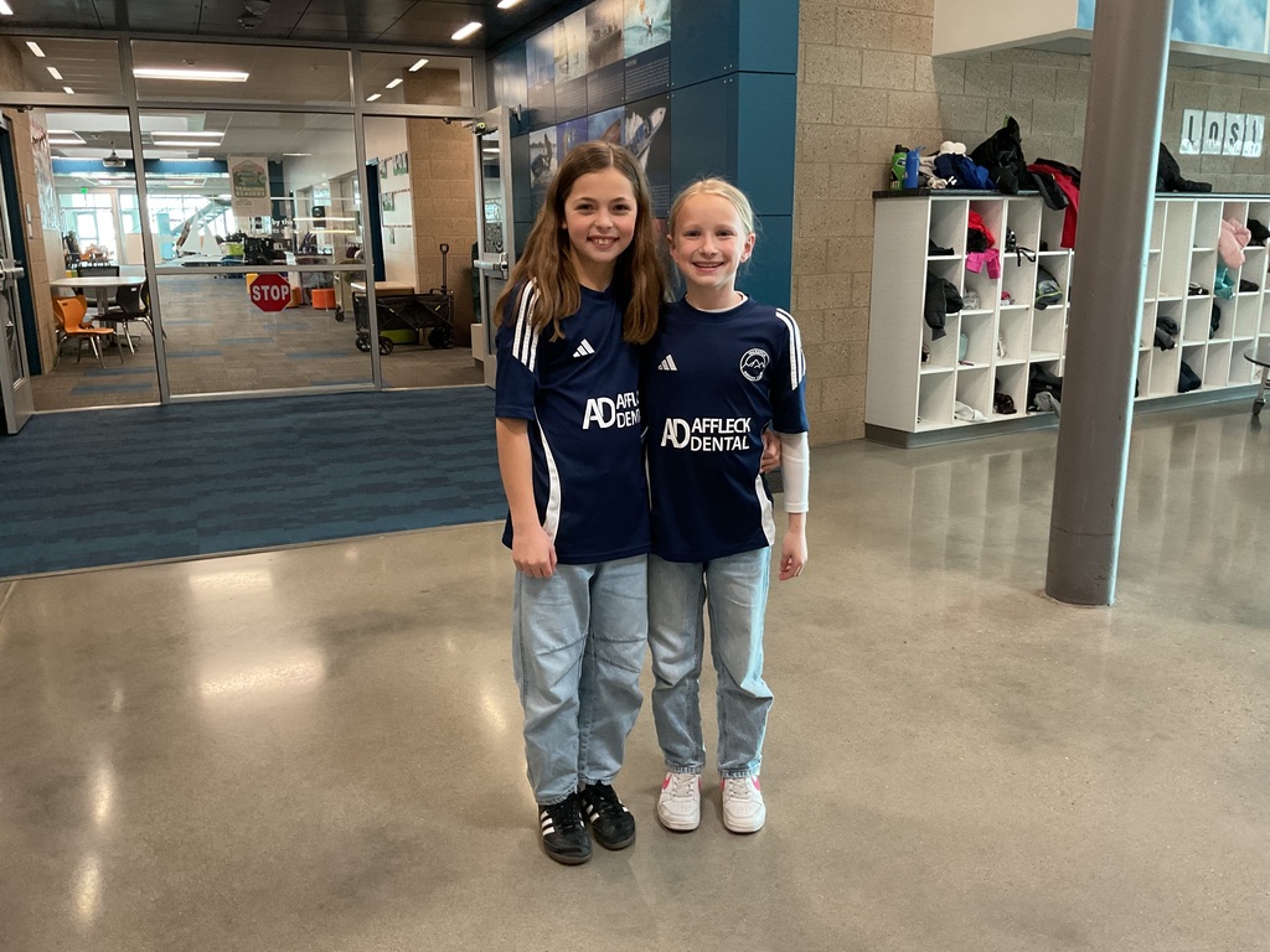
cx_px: 635
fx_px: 1064
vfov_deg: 48.2
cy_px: 476
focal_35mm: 29
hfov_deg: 61.7
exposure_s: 1/50
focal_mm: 3
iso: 200
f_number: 1.8
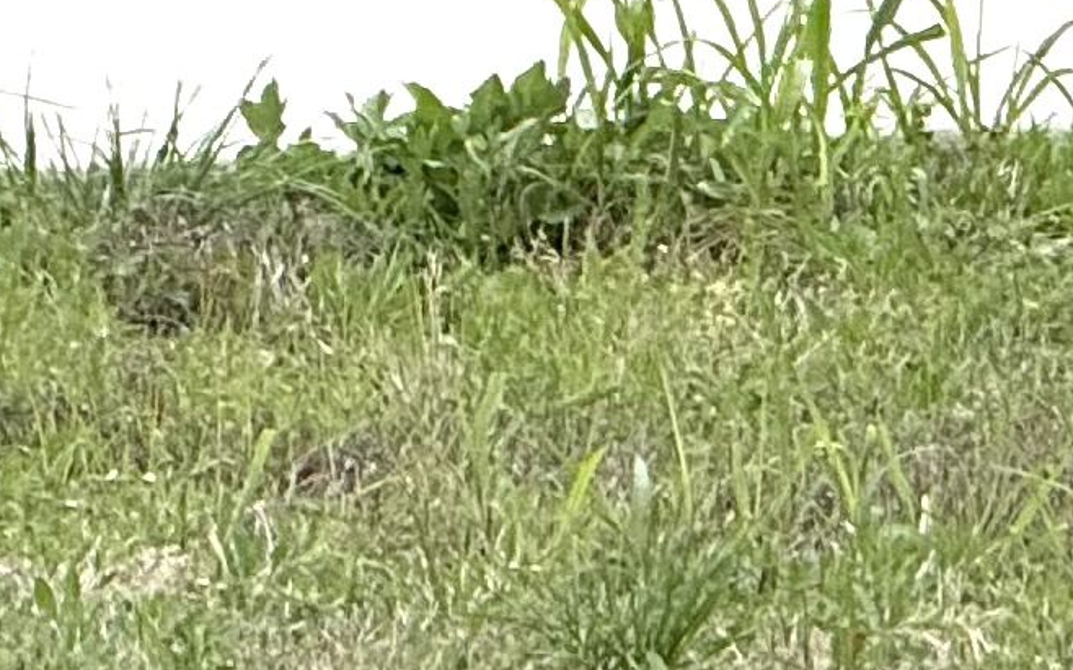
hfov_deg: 2.7
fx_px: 22776
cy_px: -1576
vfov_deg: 1.7
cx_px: 1910
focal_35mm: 779
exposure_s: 1/751
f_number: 2.8
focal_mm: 15.66
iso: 50
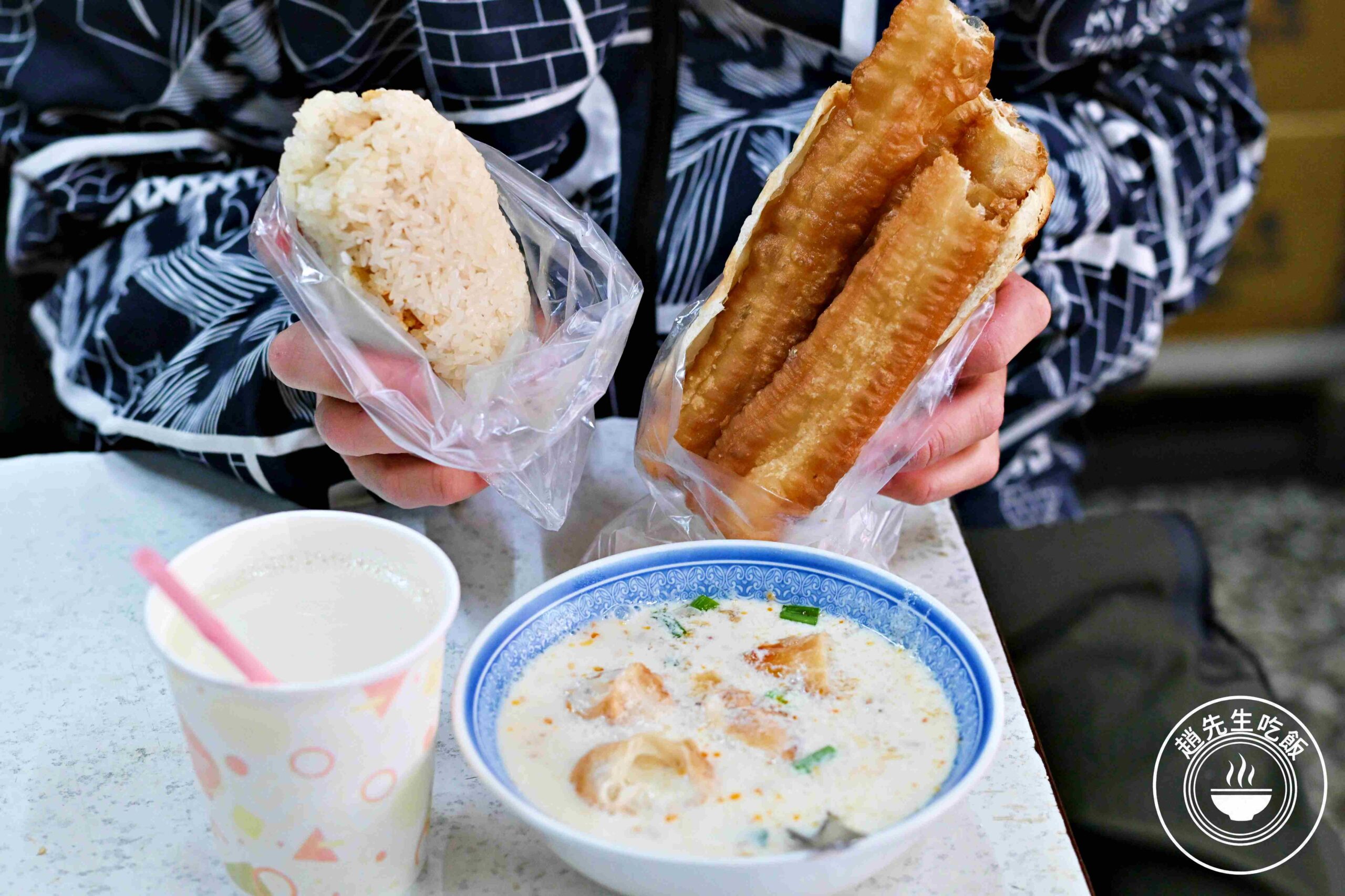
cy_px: 448
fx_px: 2802
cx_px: 672
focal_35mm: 75
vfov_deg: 18.2
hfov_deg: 27.0
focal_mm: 50
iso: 1600
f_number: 3.2
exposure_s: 1/160
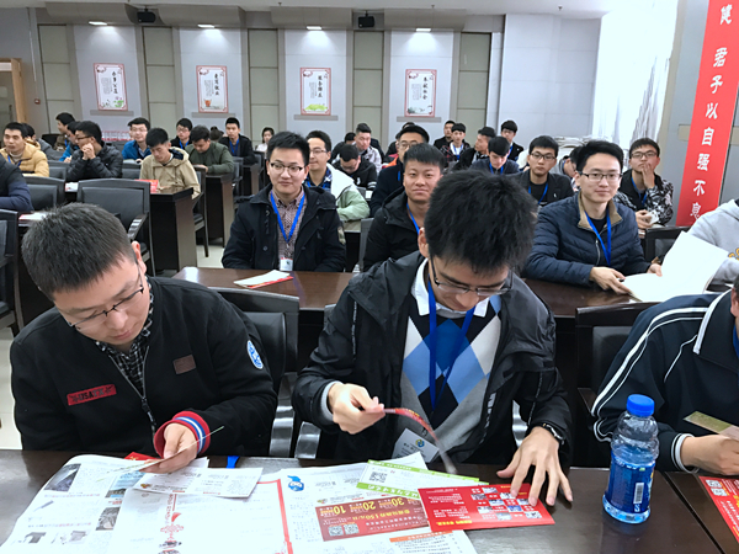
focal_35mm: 28
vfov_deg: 49.7
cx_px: 370
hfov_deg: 63.4
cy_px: 277
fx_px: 598
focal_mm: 3.99
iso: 64
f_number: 1.8
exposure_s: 1/17
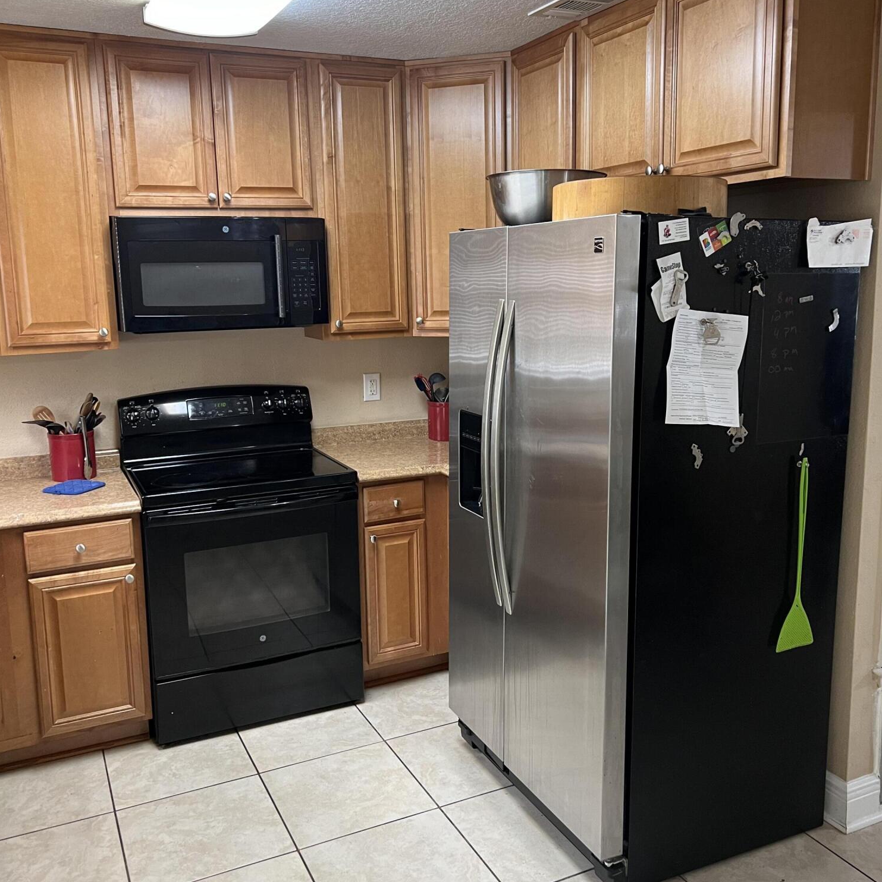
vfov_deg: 52.5
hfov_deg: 52.5
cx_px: 444
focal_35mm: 31
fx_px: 894
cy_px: 411
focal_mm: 5.7
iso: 125
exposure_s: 1/60
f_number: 1.5
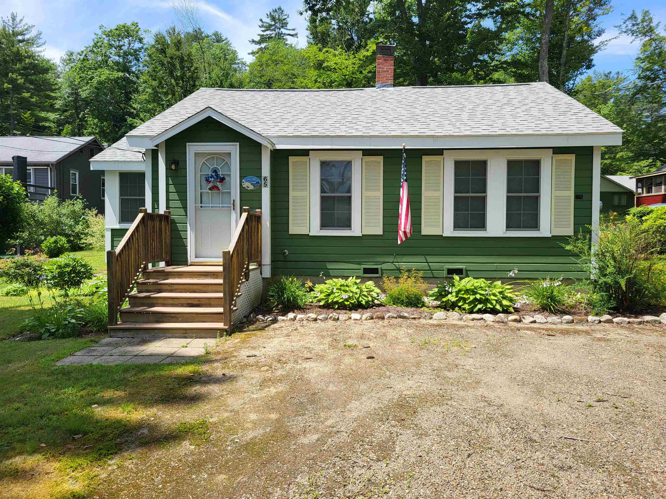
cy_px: 250
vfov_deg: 53.1
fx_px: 500
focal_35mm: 26
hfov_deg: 67.3
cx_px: 333
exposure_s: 1/1571
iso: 40
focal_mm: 5.4
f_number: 1.8
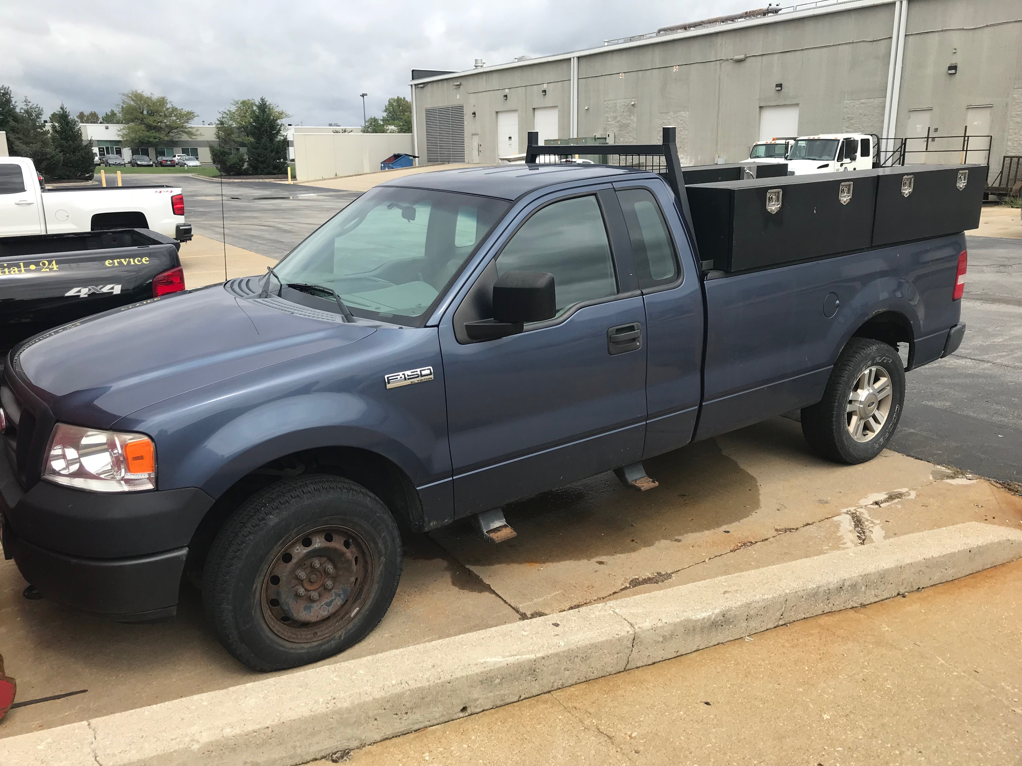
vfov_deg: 49.7
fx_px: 827
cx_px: 511
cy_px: 383
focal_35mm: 28
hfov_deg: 63.4
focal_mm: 3.99
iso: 20
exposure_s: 1/1773
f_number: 1.8
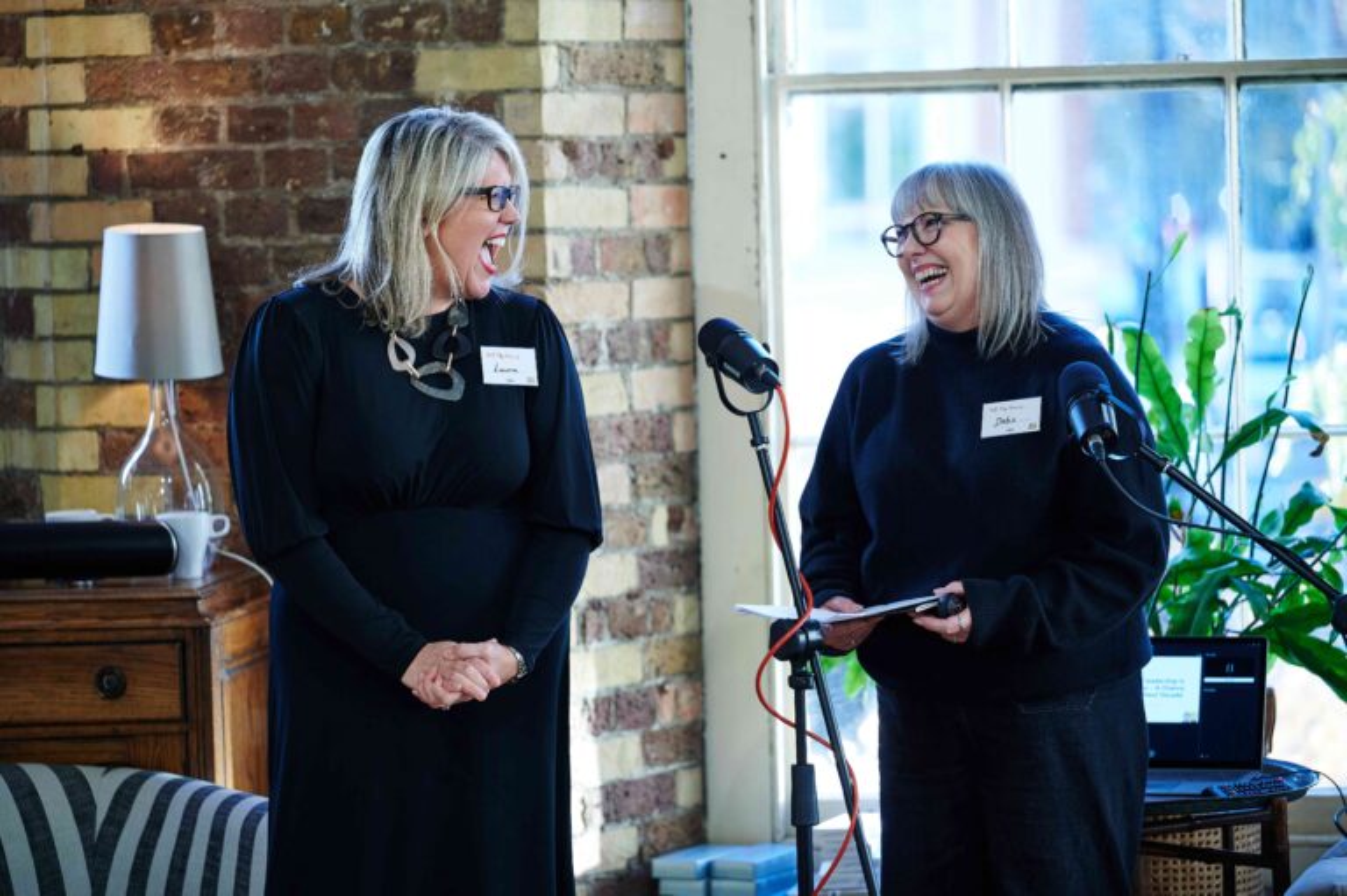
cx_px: 674
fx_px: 5235
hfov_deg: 14.7
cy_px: 448
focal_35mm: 140
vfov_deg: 9.8
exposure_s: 1/250
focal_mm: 140
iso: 1000
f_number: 2.8
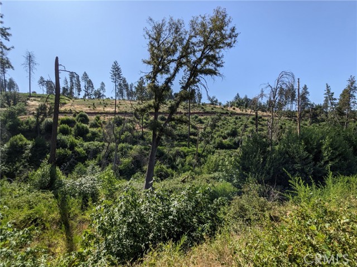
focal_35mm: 16
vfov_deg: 78.1
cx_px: 178
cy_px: 134
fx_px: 165
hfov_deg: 94.5
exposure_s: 1/1212
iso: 37
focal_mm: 2.22
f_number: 2.2
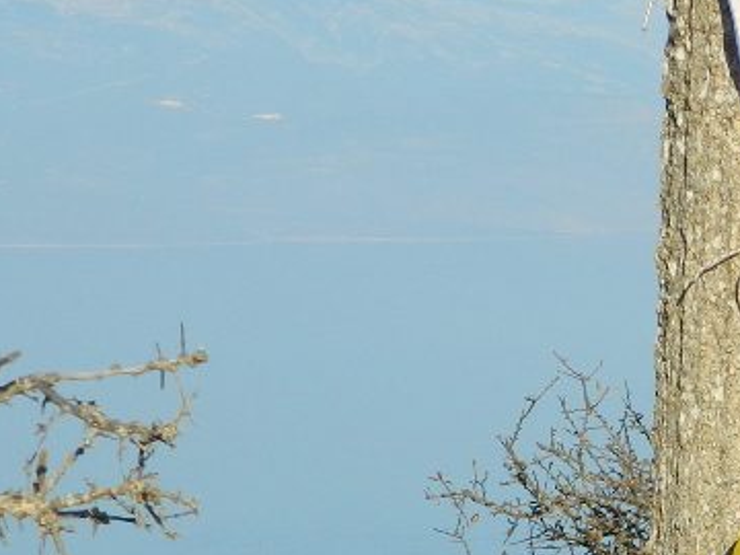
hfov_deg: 6.6
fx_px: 6349
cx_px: 959
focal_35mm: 297
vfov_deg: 5.0
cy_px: 437
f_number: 4.2
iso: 80
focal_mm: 15.1
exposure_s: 1/640
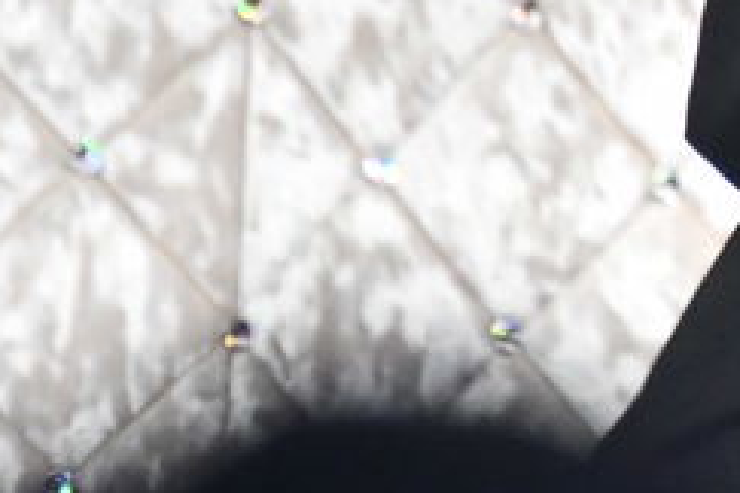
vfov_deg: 1.1
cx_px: 1638
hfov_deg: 1.7
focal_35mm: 1210
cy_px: -516
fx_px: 24870
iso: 4000
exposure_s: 1/200
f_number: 5.6
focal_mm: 210
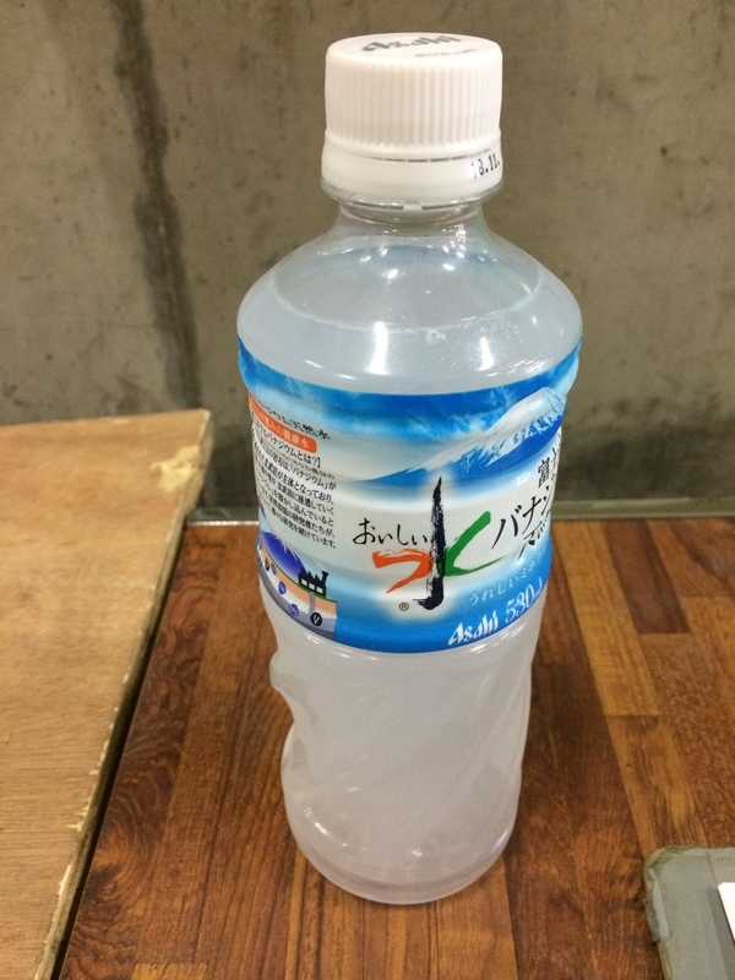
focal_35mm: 29
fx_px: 821
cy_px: 490
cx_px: 368
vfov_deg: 61.7
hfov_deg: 48.2
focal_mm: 4.15
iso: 320
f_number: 2.2
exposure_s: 1/30
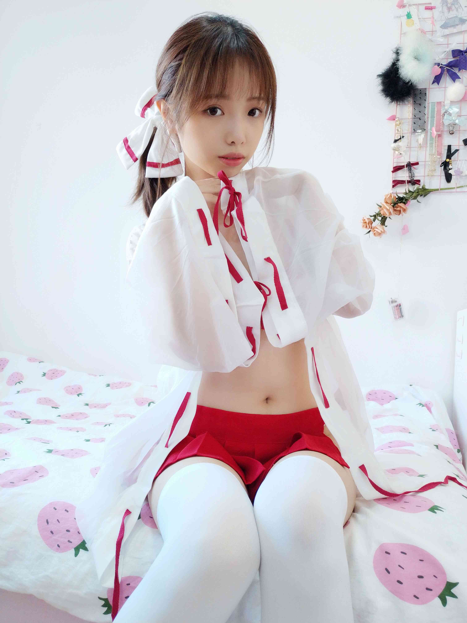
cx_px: 234
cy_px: 312
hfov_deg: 54.9
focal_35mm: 25
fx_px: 450
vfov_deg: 69.4
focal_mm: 4.36
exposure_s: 1/25
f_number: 1.8
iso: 100
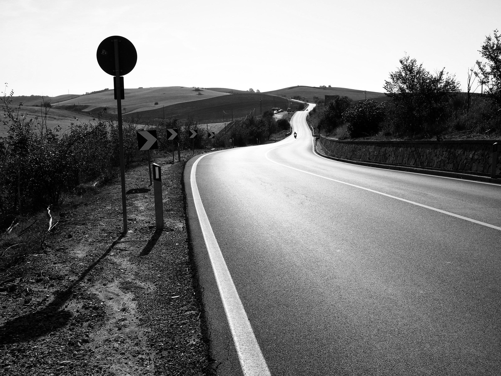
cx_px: 250
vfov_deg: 36.0
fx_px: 579
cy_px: 188
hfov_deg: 46.8
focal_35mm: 40
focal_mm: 20
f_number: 10
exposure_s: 1/1000
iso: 400
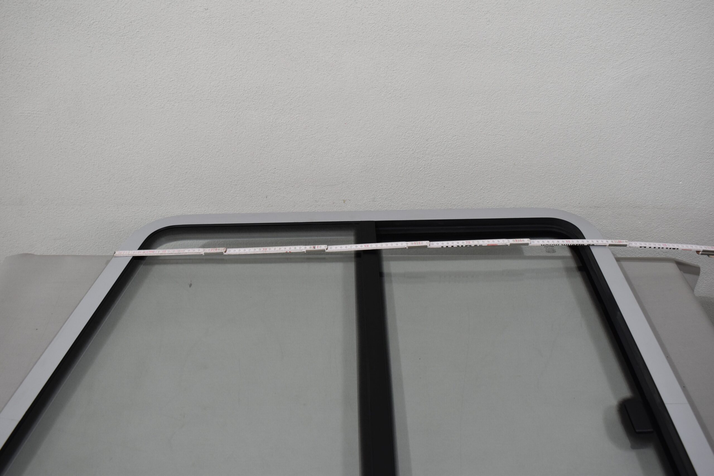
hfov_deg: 55.1
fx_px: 684
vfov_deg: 38.4
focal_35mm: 34
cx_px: 357
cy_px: 238
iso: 400
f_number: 5.6
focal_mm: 23
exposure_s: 1/125
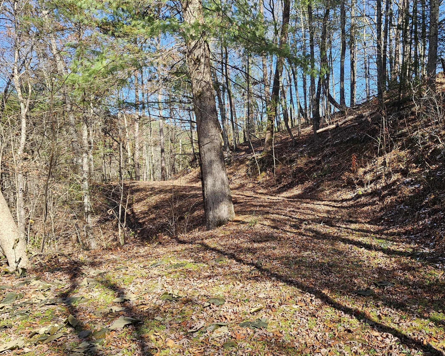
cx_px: 298
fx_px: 421
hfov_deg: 54.5
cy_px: 192
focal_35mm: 32
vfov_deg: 45.8
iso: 16
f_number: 1.7
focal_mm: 6.3
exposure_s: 1/232
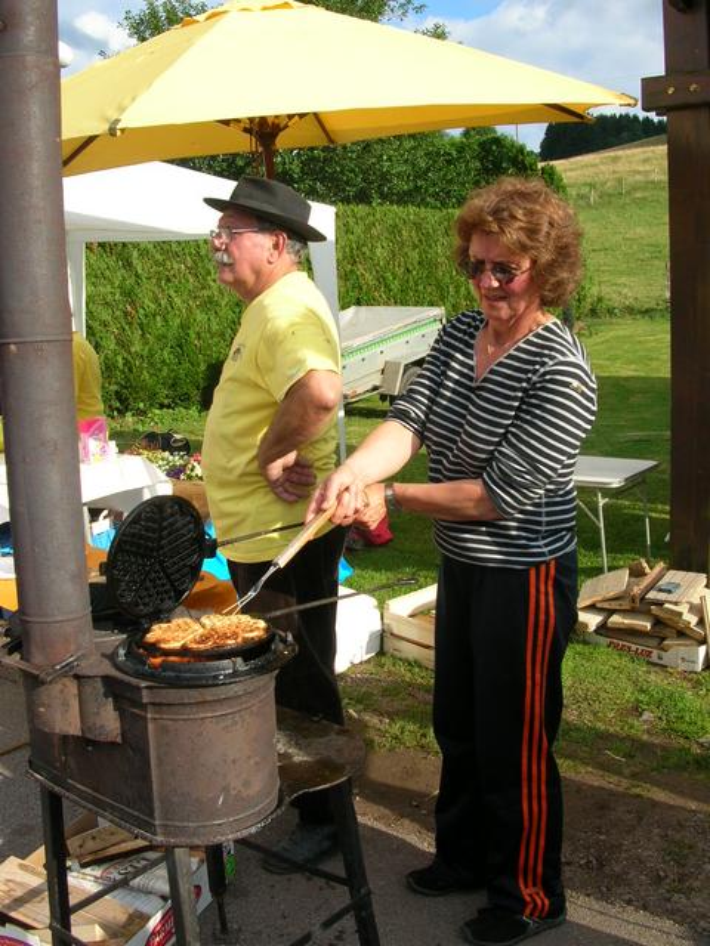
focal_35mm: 35
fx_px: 957
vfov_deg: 52.6
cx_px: 355
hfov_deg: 40.7
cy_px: 473
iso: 50
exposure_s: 1/178
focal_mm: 5.8
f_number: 5.6
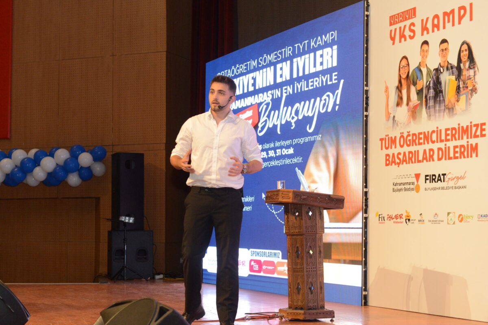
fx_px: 948
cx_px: 244
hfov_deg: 28.9
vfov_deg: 19.4
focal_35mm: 70
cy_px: 162
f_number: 5.6
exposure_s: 1/100
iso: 4000
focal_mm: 70
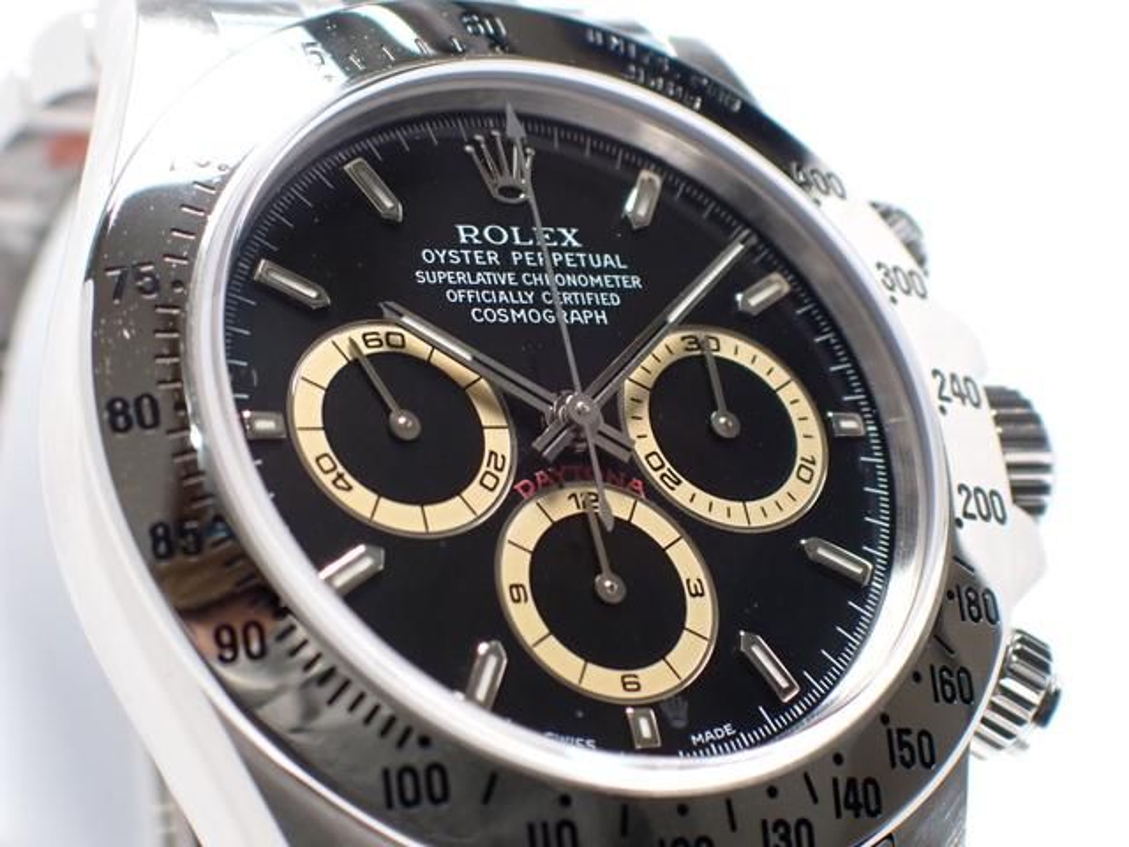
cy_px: 424
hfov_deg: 19.6
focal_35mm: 100
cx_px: 564
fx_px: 3261
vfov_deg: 14.8
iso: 250
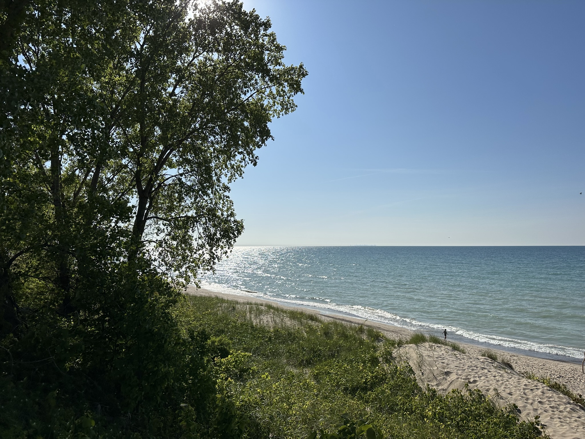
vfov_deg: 56.8
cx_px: 292
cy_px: 220
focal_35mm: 24
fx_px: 406
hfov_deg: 71.6
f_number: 1.78
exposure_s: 1/13699
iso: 80
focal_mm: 6.86
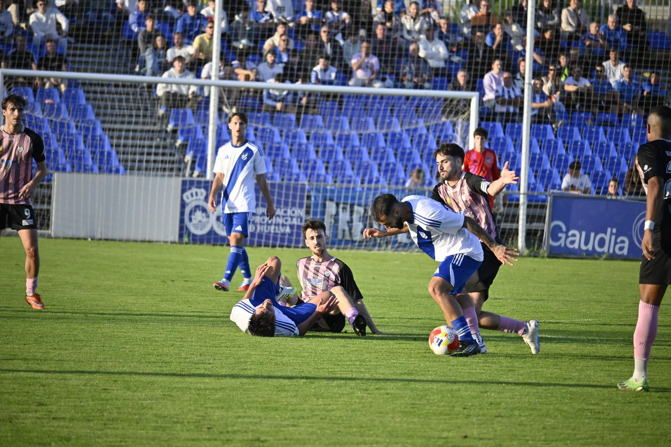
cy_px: 224
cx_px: 336
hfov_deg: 5.7
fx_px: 6708
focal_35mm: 360
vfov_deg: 3.8
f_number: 6.3
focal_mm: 240
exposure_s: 1/800
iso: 500
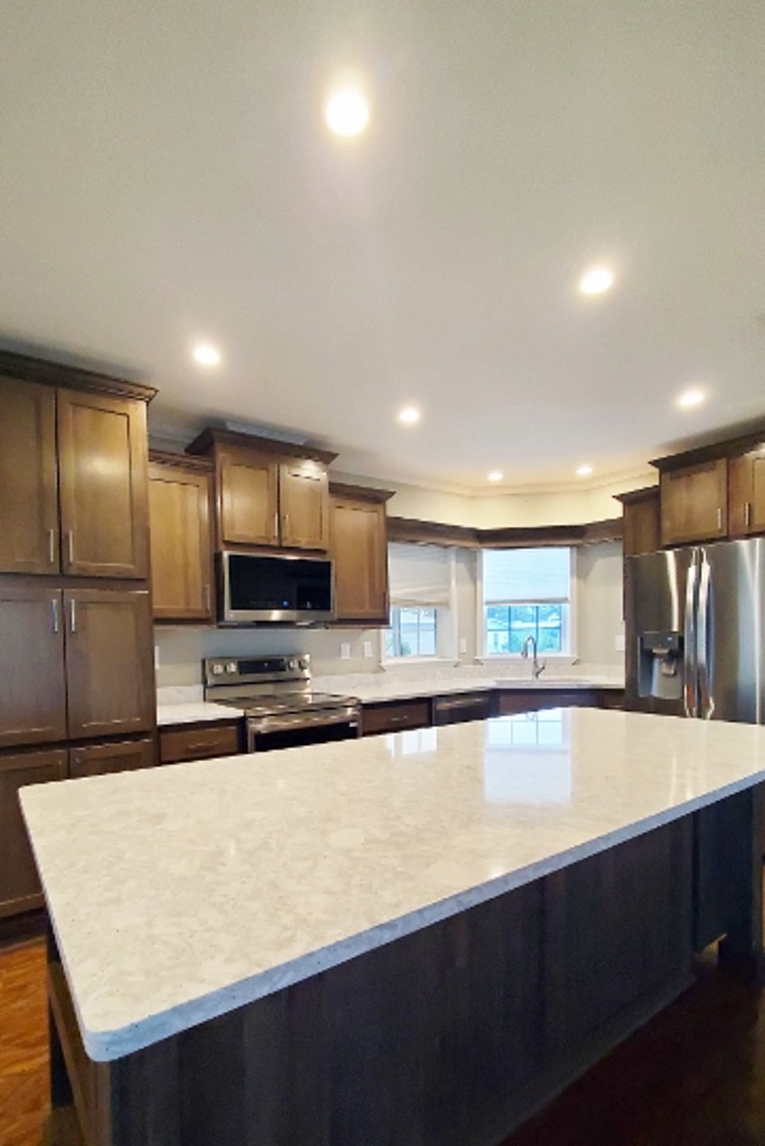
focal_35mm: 16
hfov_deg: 73.7
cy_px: 661
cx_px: 356
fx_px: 510
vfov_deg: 96.0
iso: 400
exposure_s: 1/60
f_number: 2.2
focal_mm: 1.8
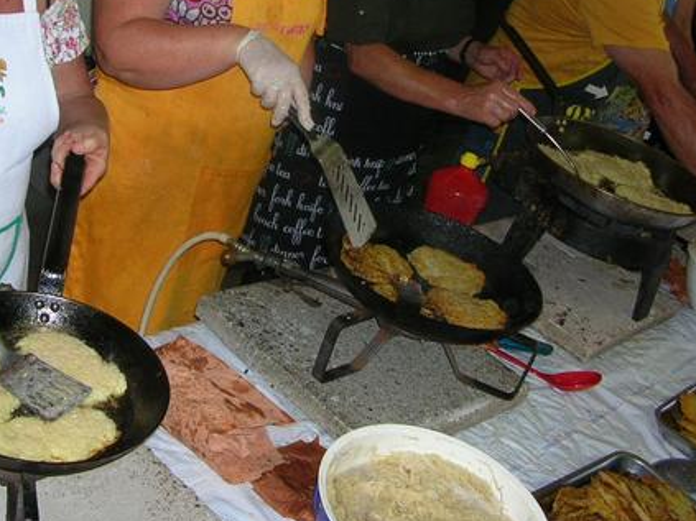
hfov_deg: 36.1
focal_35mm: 53
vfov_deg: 27.3
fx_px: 1065
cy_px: 159
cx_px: 301
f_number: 2.8
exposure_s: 1/60.1
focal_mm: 5.8
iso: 51
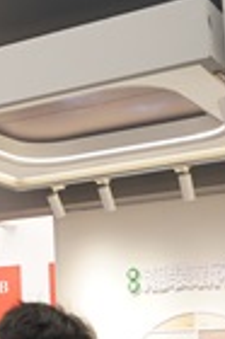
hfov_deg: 12.1
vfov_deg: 20.7
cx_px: -252
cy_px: 247
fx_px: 921
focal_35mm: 98
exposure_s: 1/160
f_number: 3.2
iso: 200
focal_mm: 24
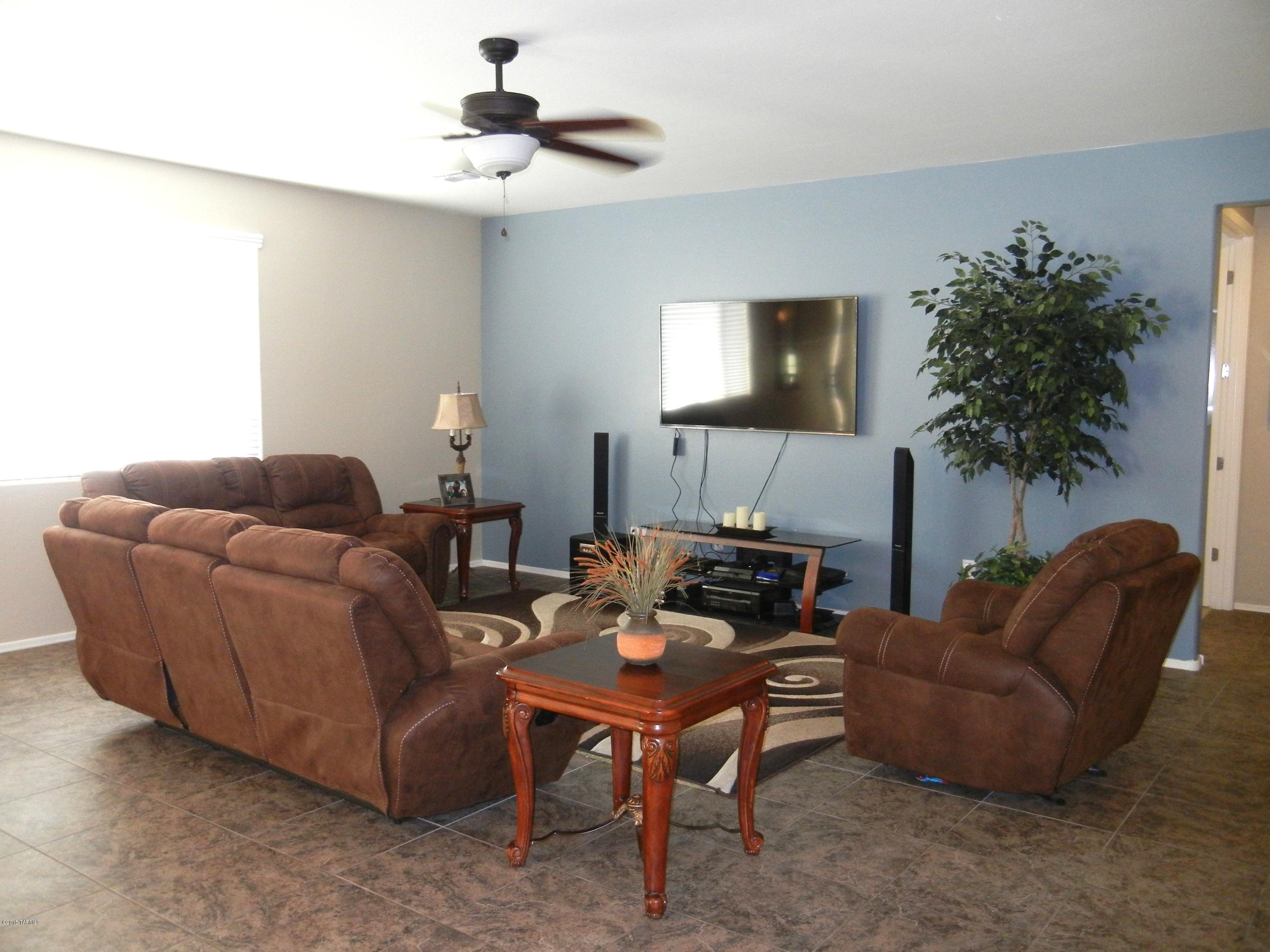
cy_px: 476
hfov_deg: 60.0
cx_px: 635
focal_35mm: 30
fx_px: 1101
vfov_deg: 46.8
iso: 446
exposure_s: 1/30
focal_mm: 5.4
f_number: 3.5
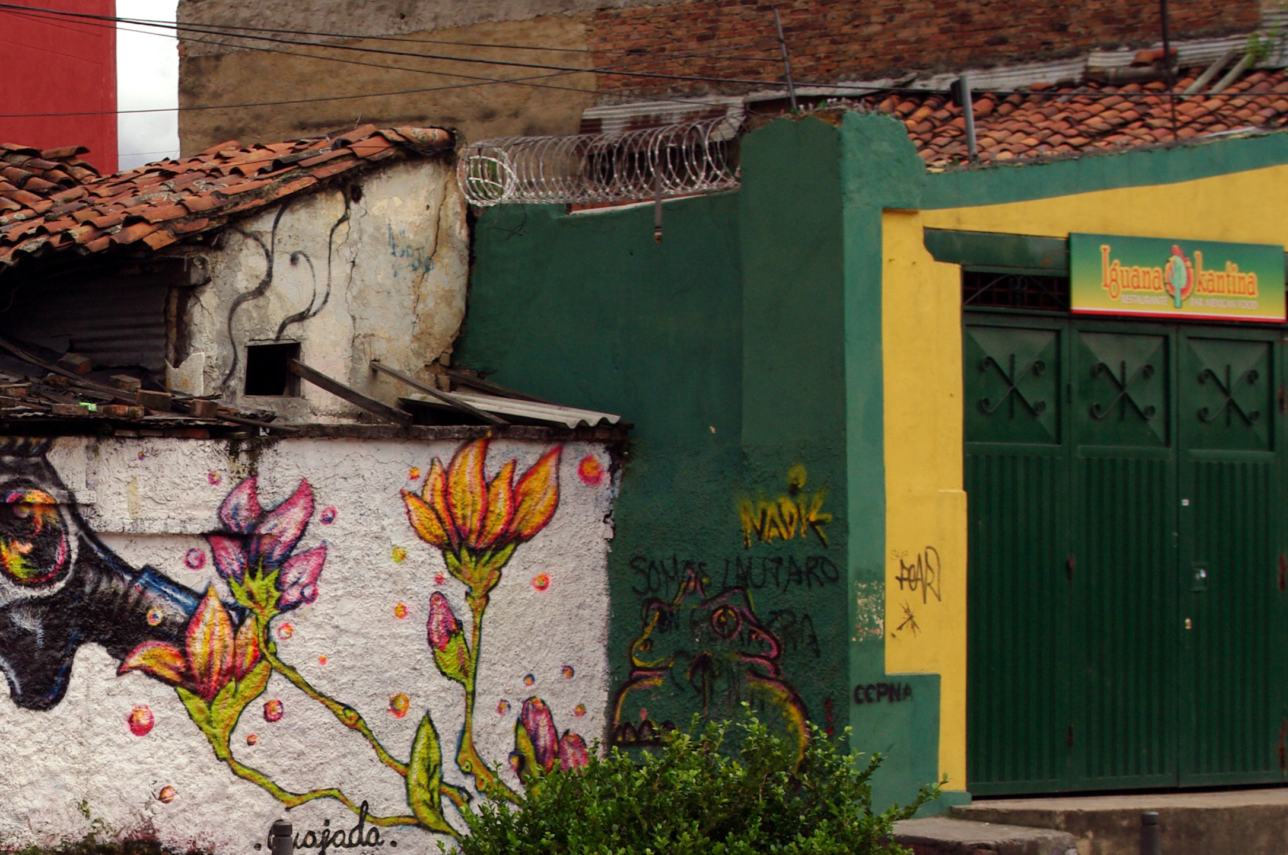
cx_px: 30
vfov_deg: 13.7
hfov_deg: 20.1
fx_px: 3538
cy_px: 760
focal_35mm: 99
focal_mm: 30.6
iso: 200
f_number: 8
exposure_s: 1/350
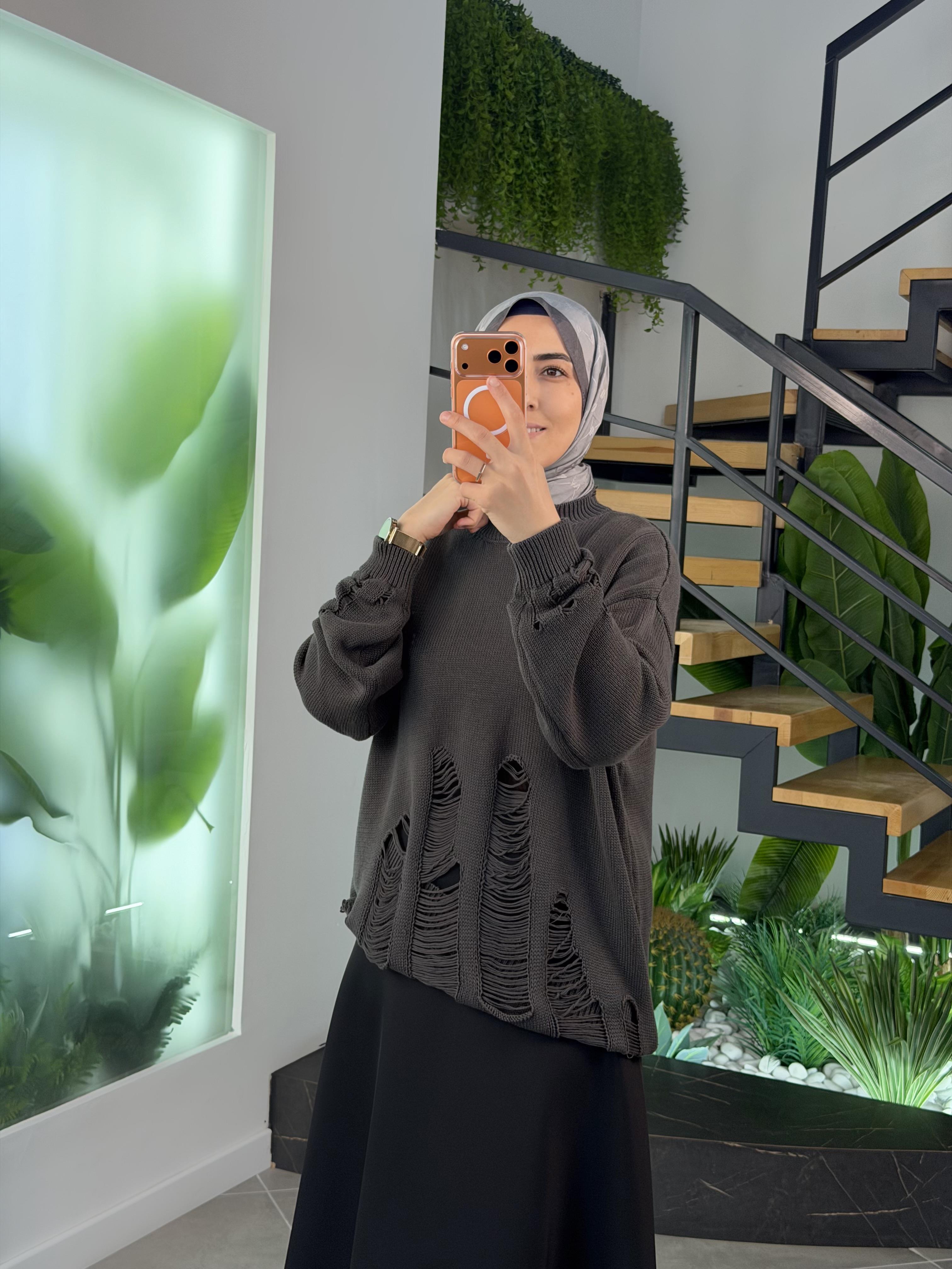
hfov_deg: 30.3
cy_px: 634
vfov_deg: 39.7
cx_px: 476
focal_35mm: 48
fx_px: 1760
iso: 64
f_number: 1.78
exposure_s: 1/168
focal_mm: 6.76
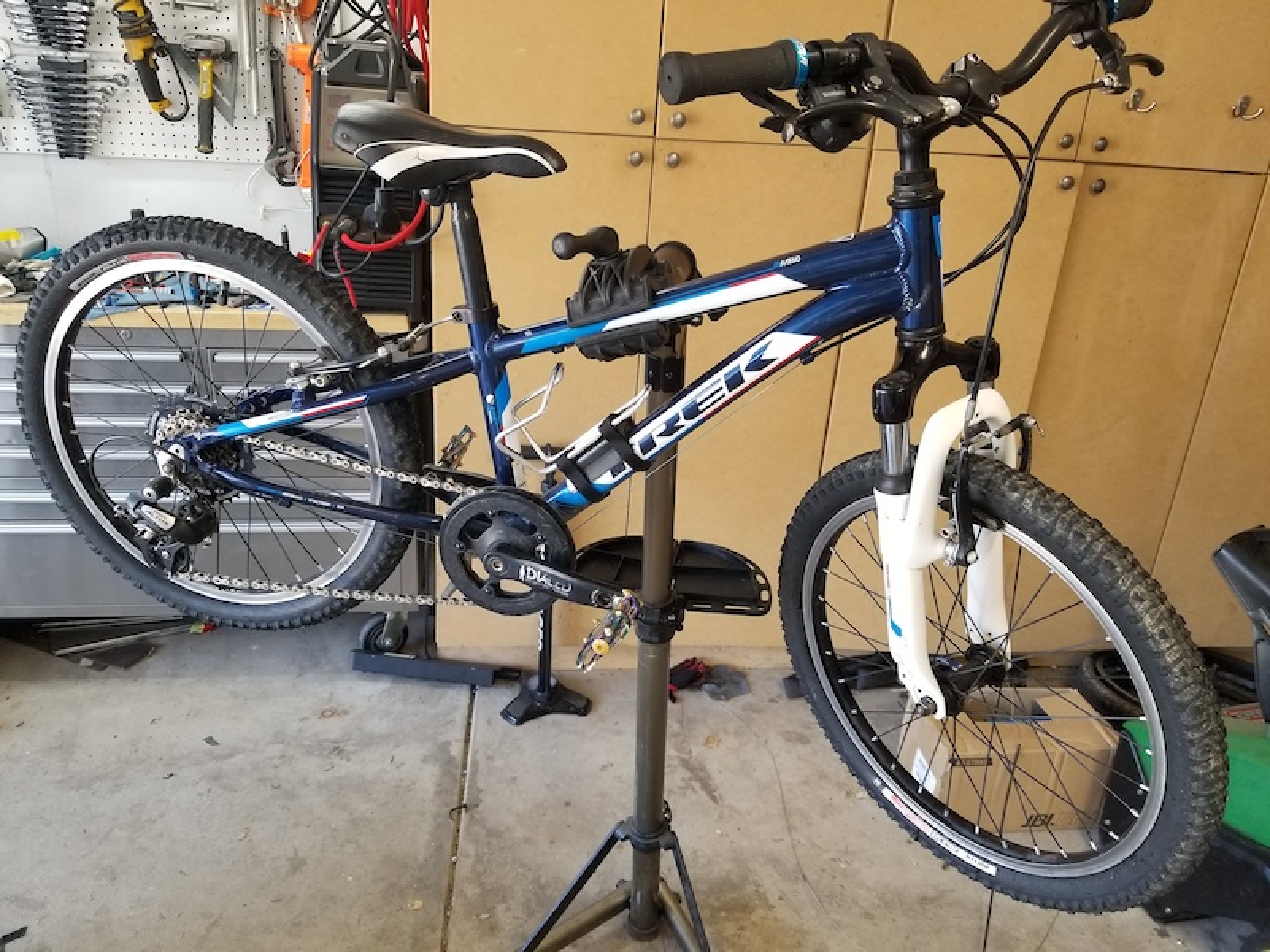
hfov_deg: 67.3
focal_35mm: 26
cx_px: 635
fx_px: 954
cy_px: 476
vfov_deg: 53.1
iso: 100
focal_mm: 4.25
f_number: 1.7
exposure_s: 1/60
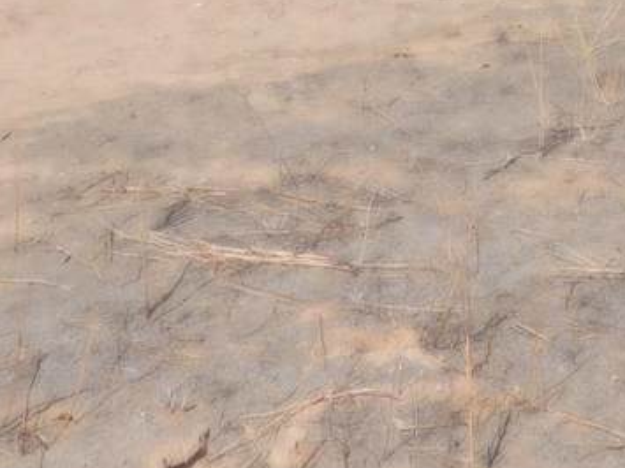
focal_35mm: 83
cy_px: -348
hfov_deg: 22.8
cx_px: 606
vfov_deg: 15.5
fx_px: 1498
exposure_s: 1/800
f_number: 6
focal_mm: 4
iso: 125
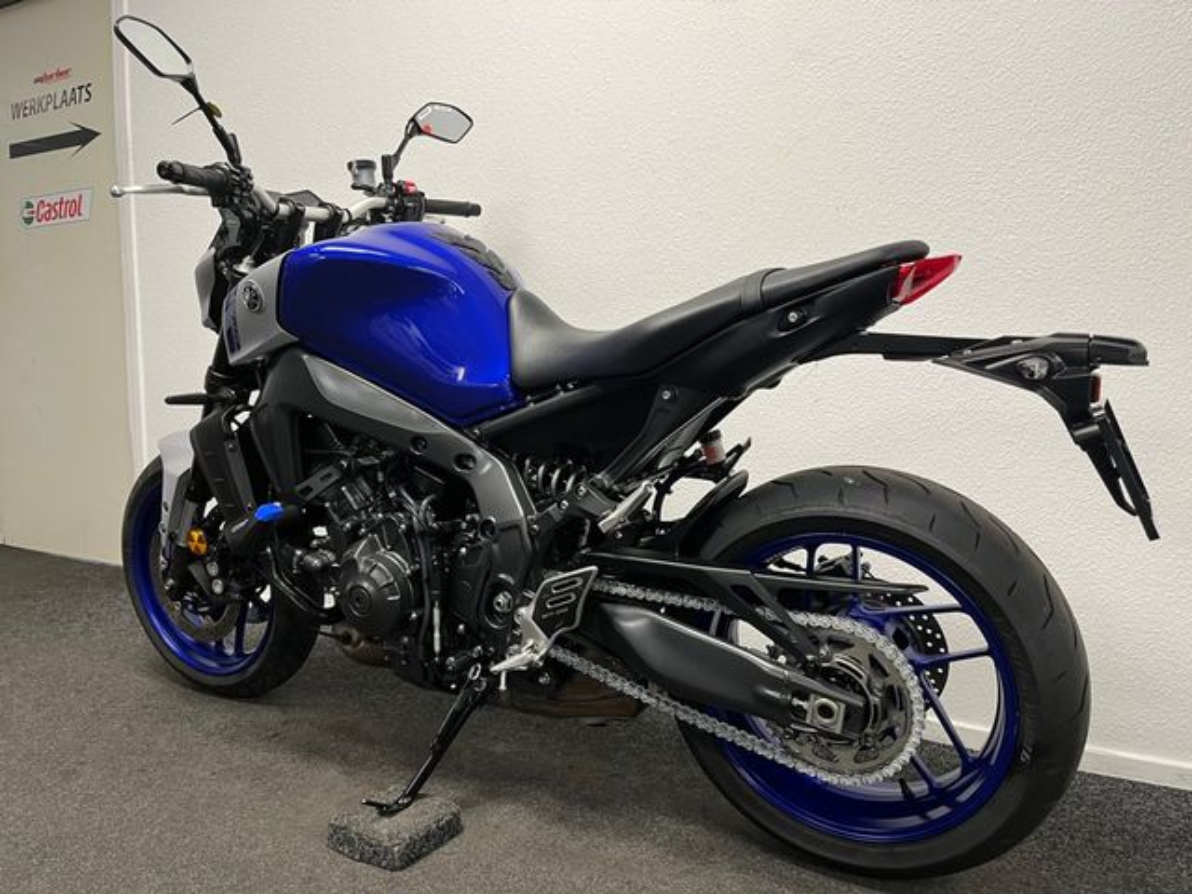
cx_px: 596
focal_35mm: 26
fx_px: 895
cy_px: 447
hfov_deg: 67.3
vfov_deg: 53.1
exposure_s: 1/50
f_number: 1.6
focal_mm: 5.1
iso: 100
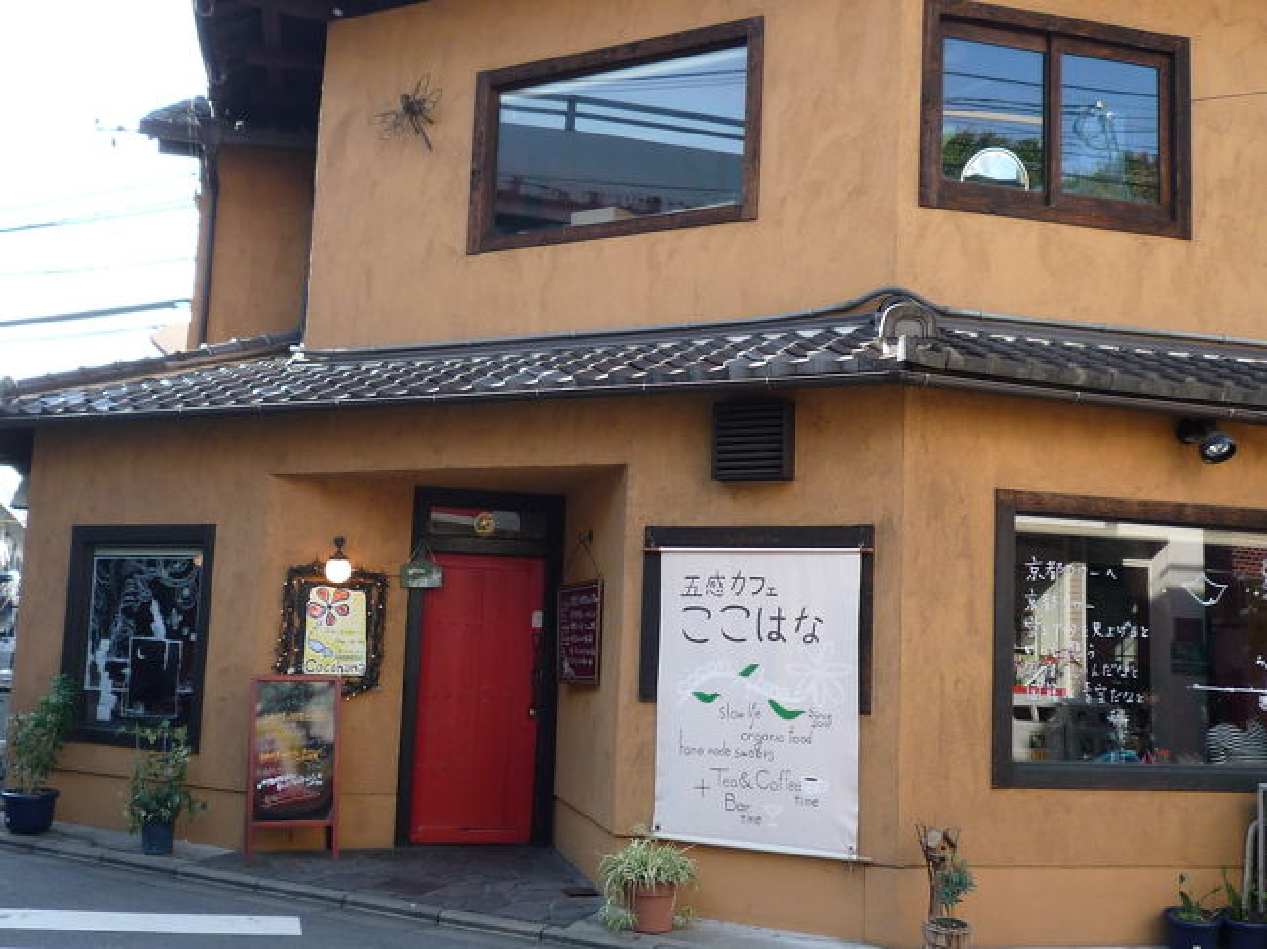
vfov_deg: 38.6
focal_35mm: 37
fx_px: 1354
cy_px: 474
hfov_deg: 50.2
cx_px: 634
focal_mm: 4.5
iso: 100
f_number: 2.8
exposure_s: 1/160
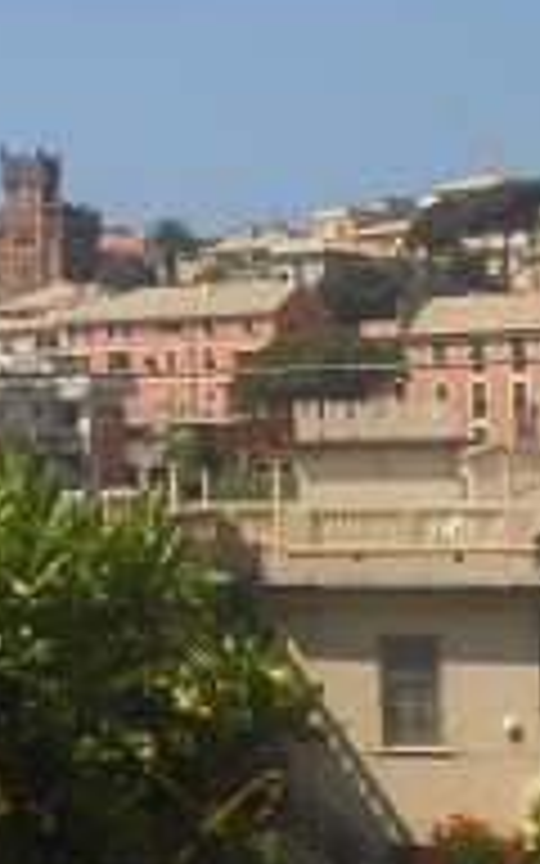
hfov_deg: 11.9
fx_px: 2496
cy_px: 34
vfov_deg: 19.2
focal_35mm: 106
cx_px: -200
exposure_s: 1/1000
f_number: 3.9
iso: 80
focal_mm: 6.7
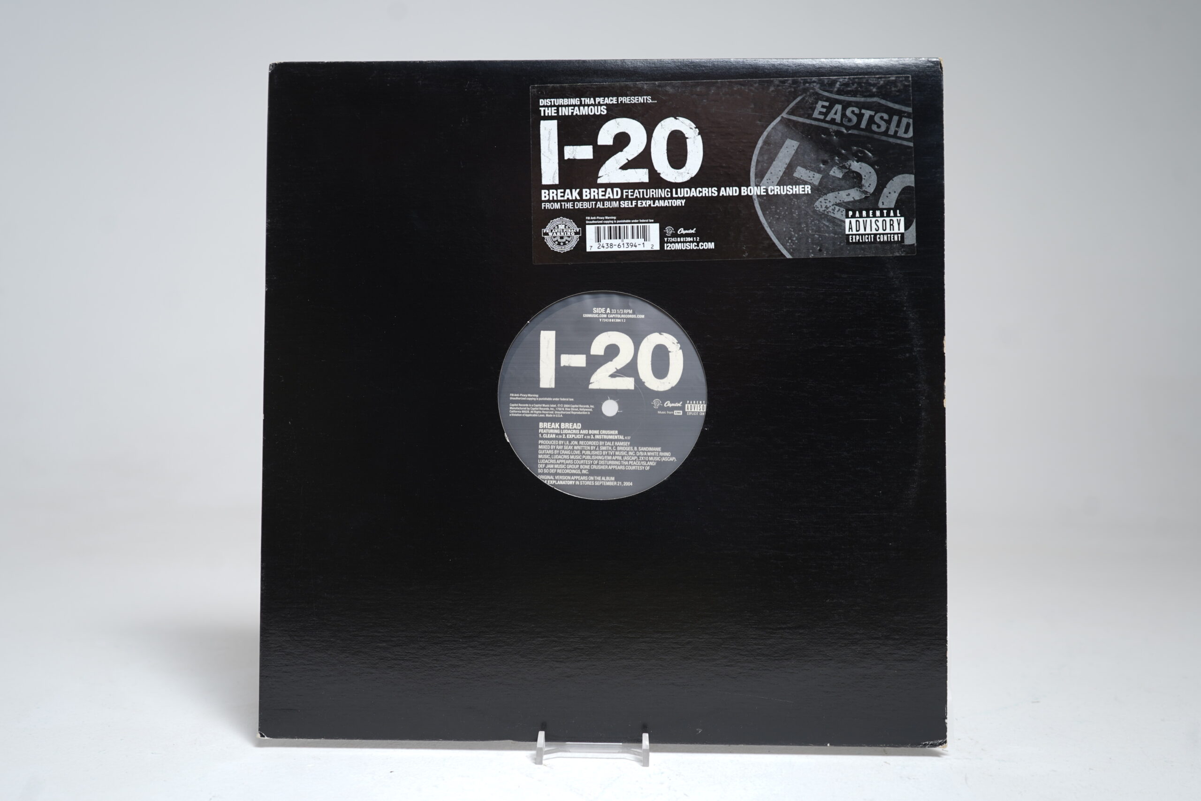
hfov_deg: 61.9
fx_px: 1001
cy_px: 400
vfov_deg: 43.6
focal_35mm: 30
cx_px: 600
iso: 64
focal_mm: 30
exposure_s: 1/3
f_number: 5
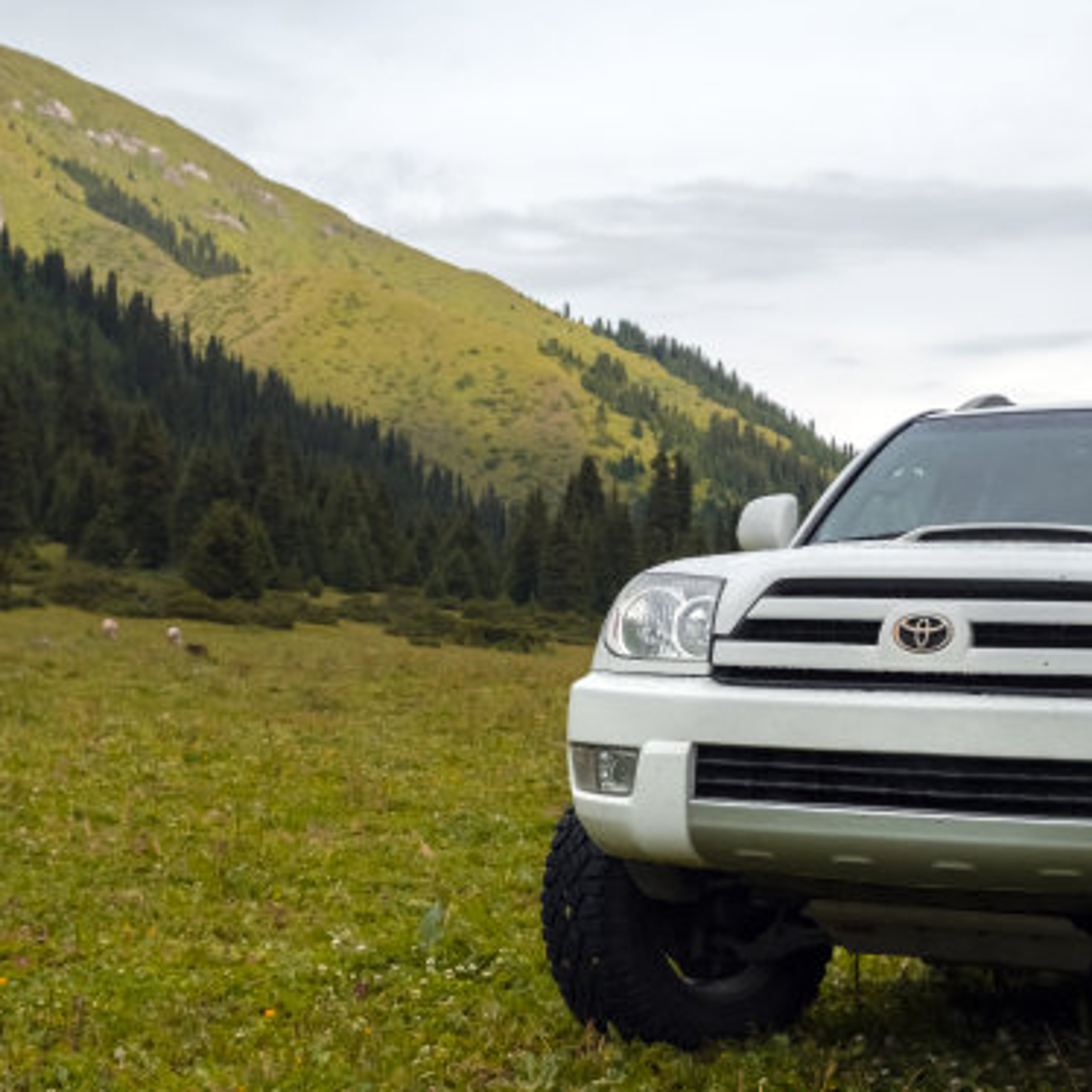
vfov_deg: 24.3
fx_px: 2534
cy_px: 584
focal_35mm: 71
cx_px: 540
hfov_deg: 24.3
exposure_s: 1/1000
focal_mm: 34.3
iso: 800
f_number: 8
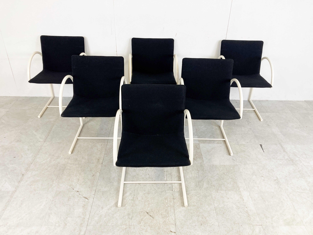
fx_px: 253
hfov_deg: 63.5
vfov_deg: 49.7
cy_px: 118
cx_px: 156
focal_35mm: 28
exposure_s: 1/100
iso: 64
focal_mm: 3.99
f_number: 1.8
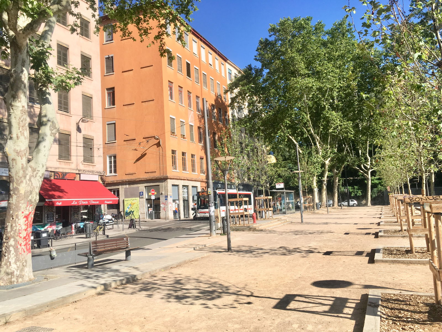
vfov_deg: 48.2
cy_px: 166
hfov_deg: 61.7
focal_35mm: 29
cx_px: 221
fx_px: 370
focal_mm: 4.15
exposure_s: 1/1748
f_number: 2.2
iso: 25
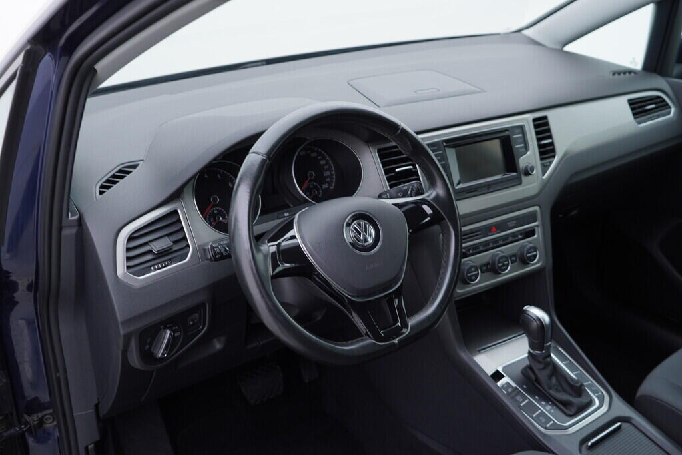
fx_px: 682
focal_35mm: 36
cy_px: 228
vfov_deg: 36.9
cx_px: 341
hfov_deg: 53.1
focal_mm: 24
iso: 125
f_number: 3.2
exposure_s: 1/40
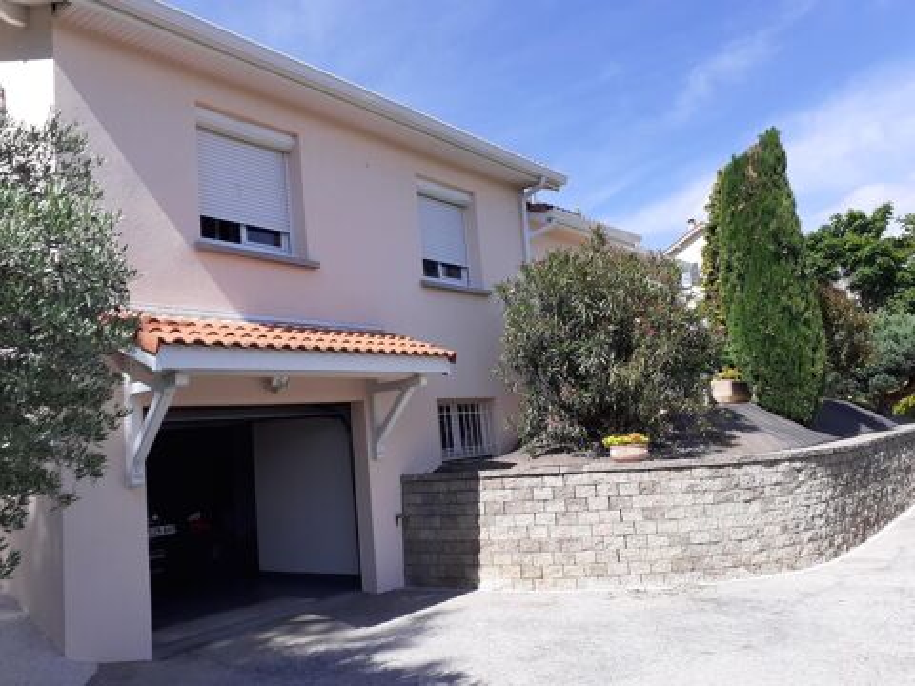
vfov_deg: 51.4
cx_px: 458
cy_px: 343
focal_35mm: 27
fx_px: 714
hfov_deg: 65.3
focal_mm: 3.6
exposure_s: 1/1502
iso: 40
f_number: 1.9
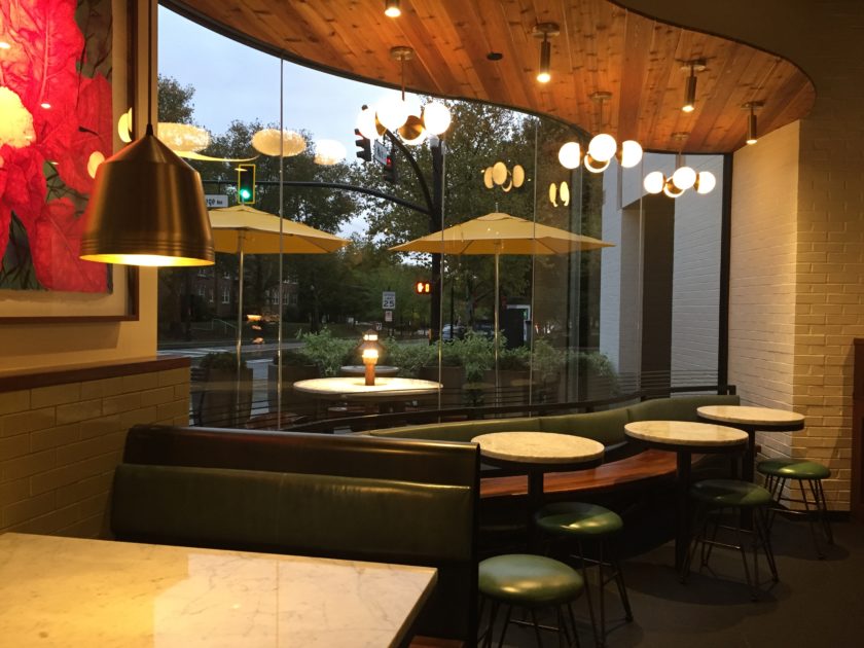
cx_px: 432
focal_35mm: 29
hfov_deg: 61.7
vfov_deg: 48.2
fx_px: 724
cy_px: 324
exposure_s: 1/30
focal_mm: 4.15
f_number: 2.2
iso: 125
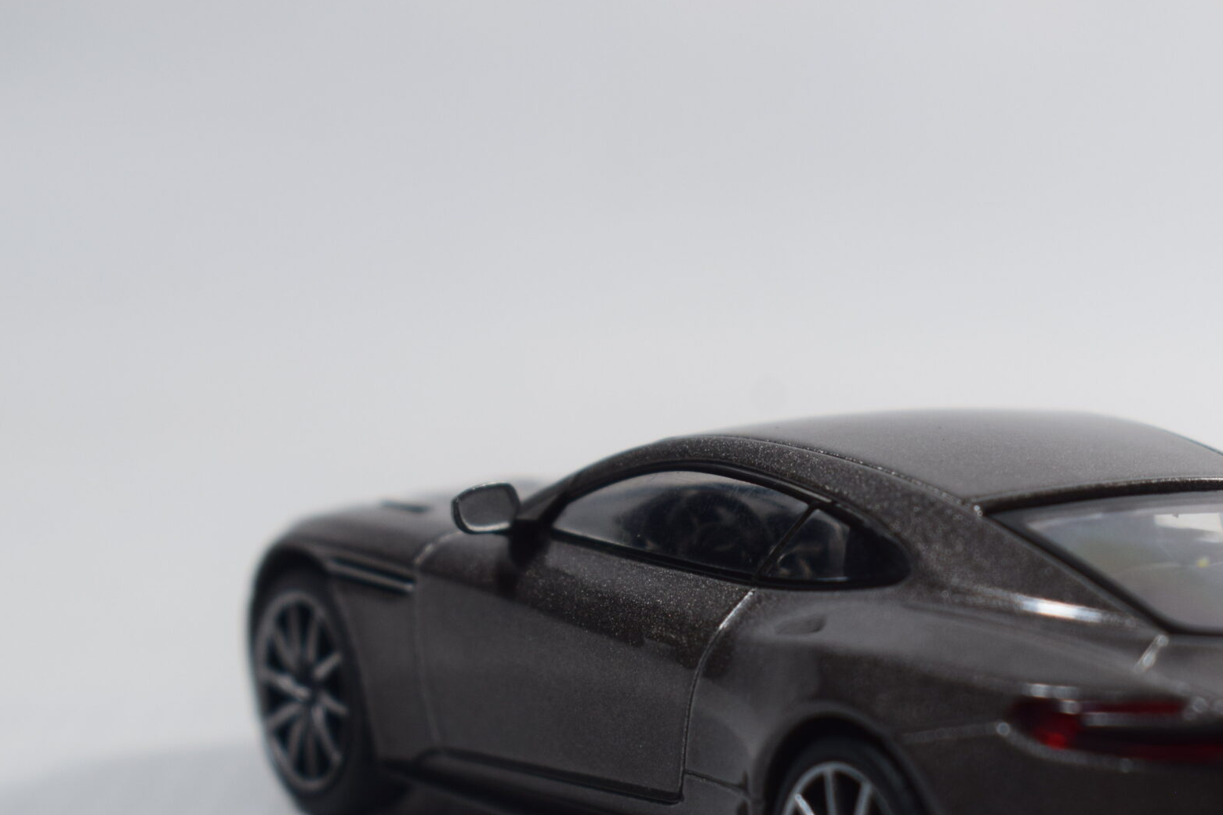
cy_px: 564
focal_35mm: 128
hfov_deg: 15.9
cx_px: 952
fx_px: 4348
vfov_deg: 10.7
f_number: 8
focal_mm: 52
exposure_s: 1/50
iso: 400
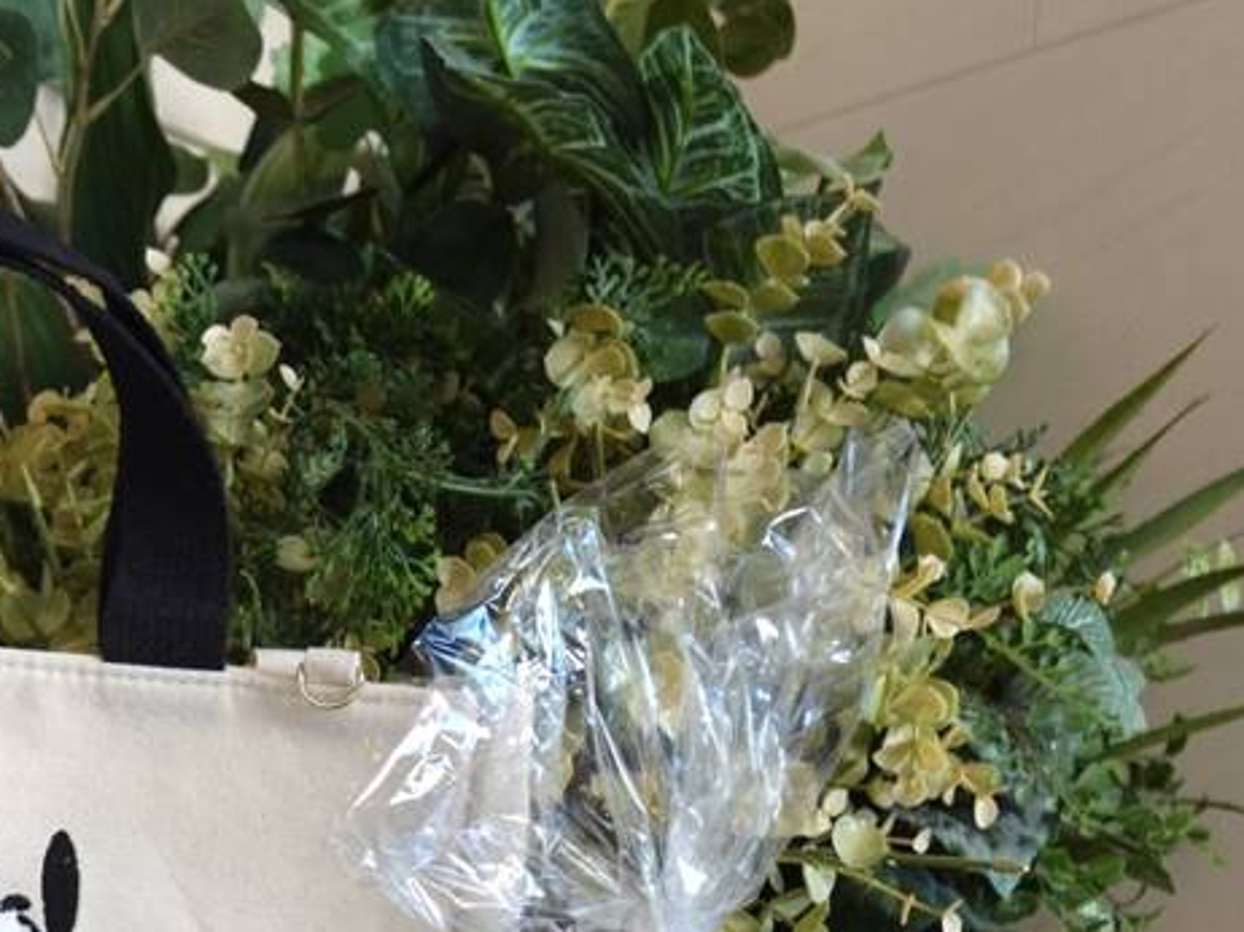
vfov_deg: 27.7
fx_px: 1724
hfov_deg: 37.2
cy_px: 1017
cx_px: 132
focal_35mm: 48
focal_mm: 6.9
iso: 125
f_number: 2
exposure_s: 1/80
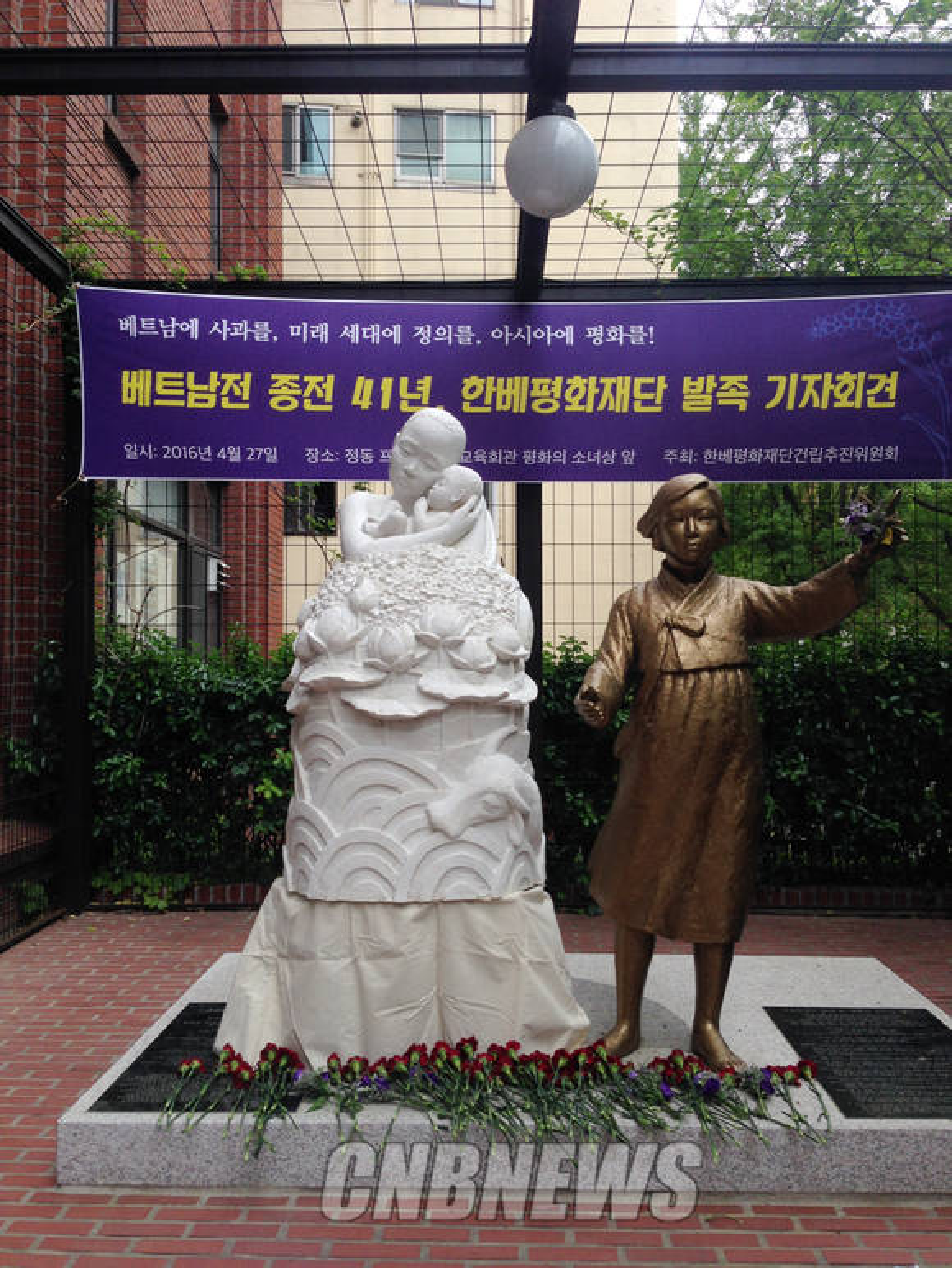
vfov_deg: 55.3
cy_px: 634
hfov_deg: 43.0
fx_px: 1210
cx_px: 476
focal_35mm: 33
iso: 50
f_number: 2.4
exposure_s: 1/401
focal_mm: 4.12
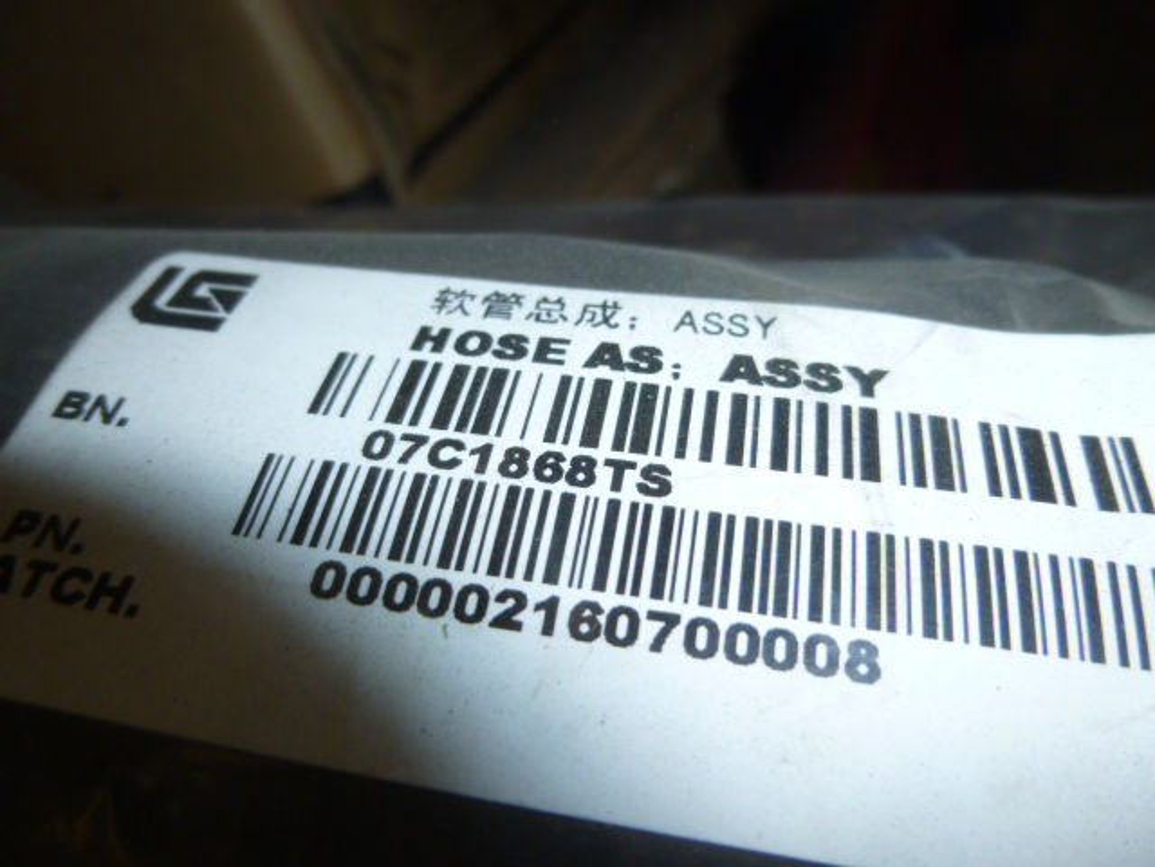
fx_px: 834
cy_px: 434
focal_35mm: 25
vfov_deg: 54.9
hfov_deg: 69.4
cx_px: 578
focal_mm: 4.5
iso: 125
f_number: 3.1
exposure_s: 1/125
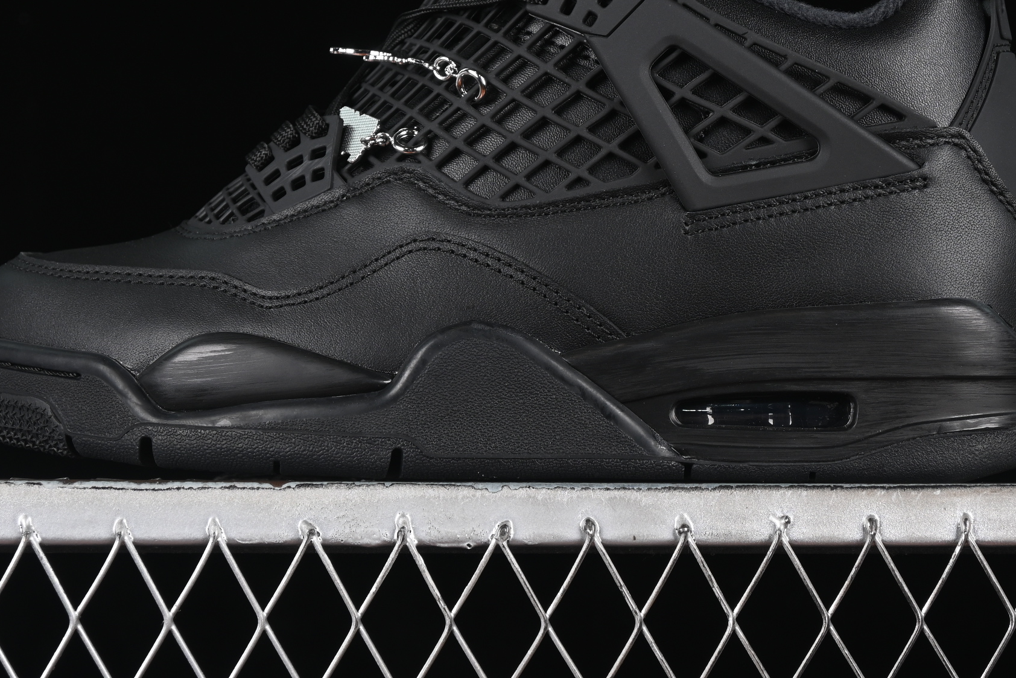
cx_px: 516
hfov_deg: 16.5
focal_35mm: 124
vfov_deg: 11.0
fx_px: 3500
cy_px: 137
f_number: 6.3
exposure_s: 1/50
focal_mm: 50
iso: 160
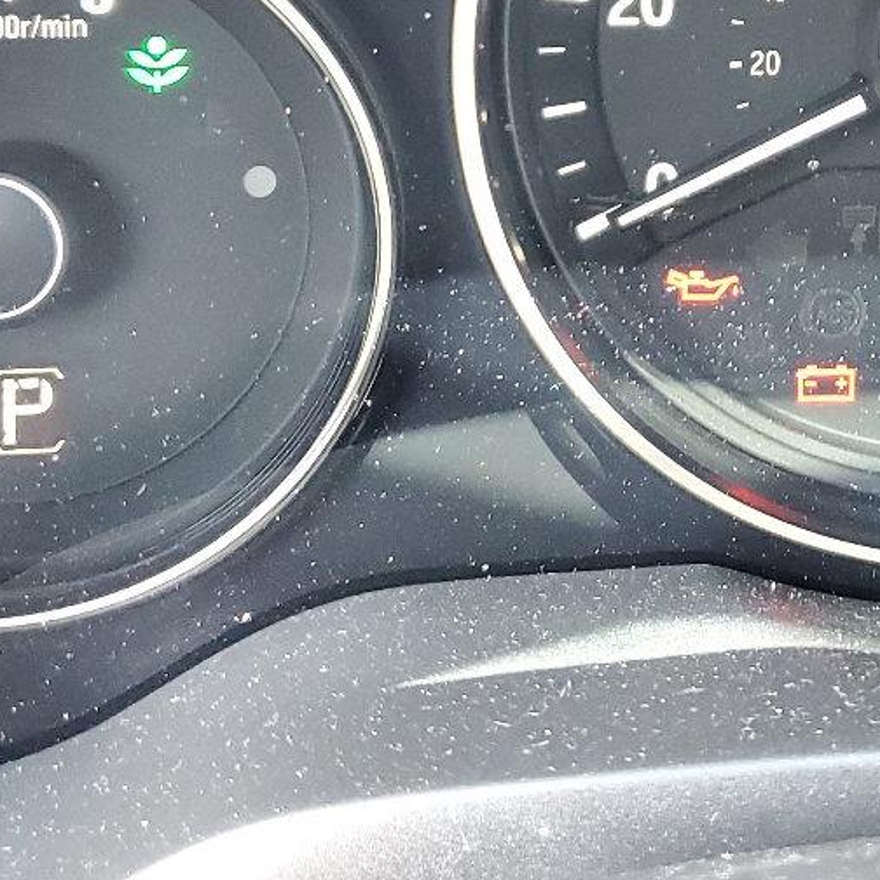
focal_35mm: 73
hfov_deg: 22.7
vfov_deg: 22.9
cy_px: 28
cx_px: 878
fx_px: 2100
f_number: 1.5
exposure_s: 1/60.2
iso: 308
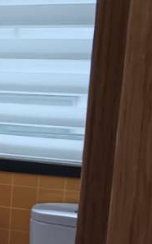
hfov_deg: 12.9
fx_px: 531
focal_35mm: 80
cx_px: -198
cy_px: 144
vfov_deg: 25.8
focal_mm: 1.65
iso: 300
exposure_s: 1/50
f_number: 2.2
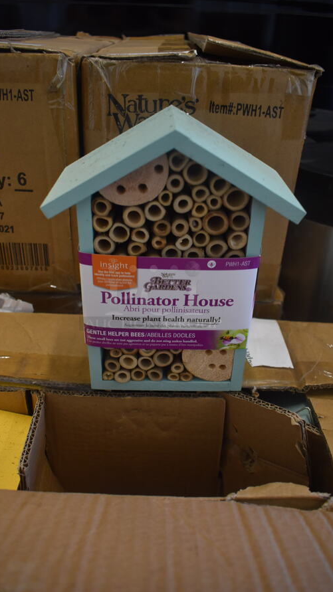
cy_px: 296
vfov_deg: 66.1
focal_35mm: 29
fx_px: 455
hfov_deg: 40.1
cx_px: 154
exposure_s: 1/160
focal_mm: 18
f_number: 3.5
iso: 800
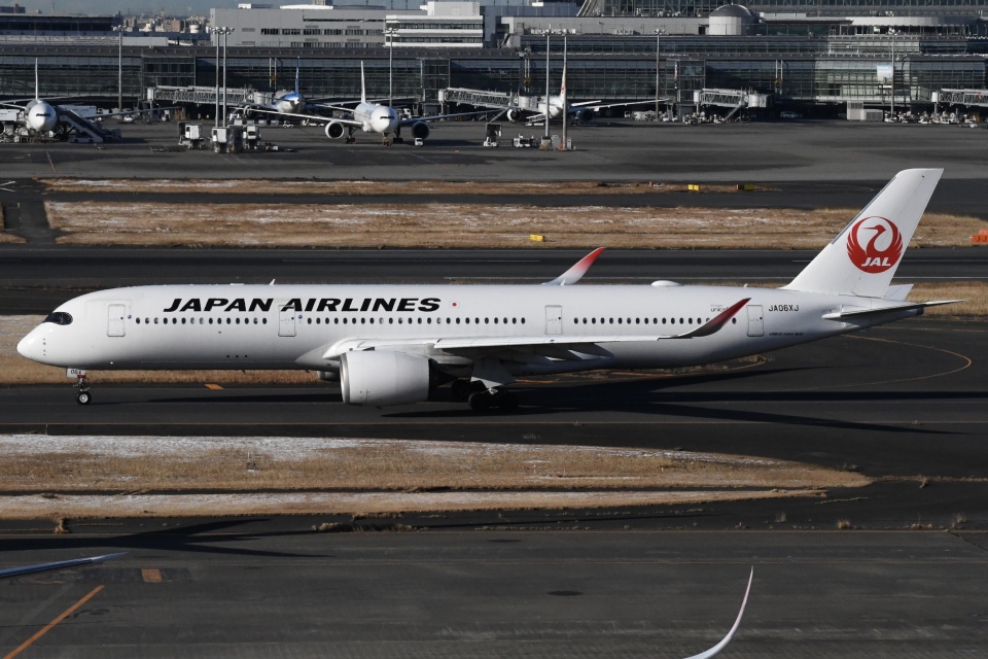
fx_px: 3293
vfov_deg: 11.4
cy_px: 330
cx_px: 494
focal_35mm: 120
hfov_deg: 17.1
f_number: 16
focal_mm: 80
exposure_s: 1/4000
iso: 2500
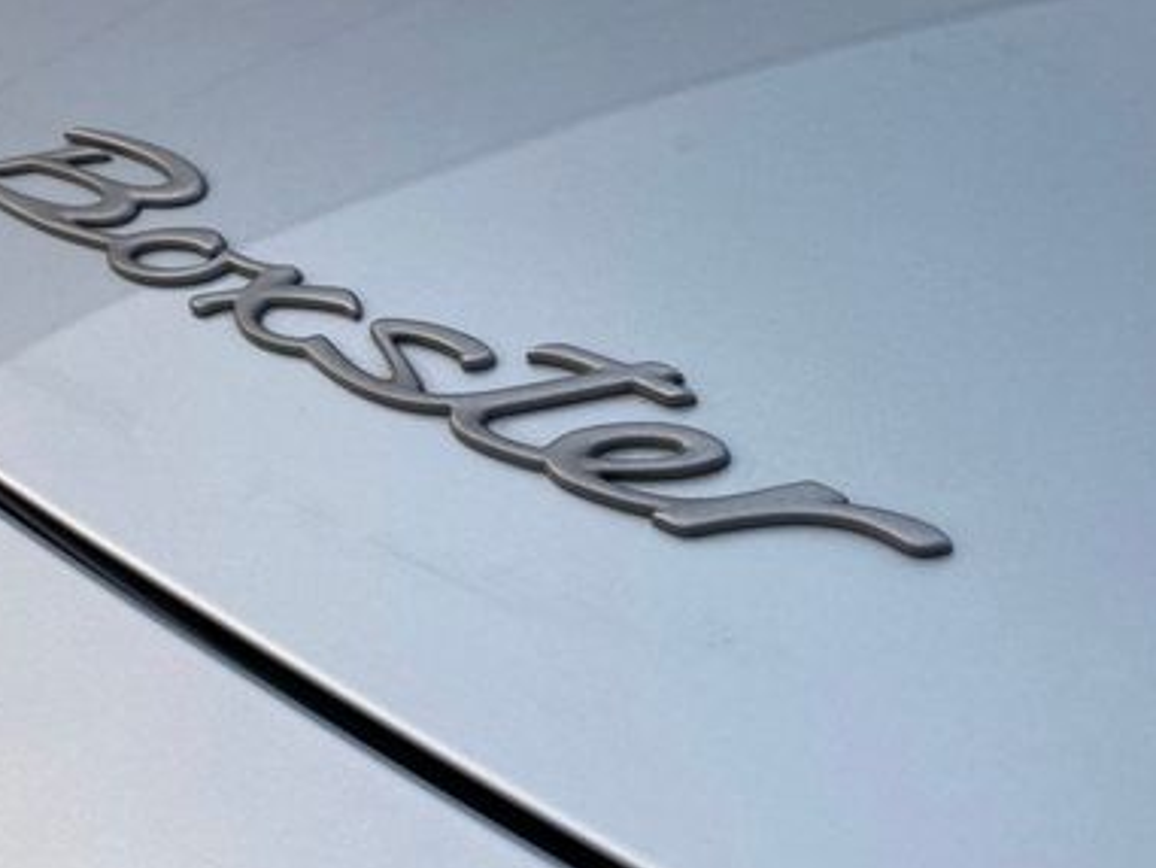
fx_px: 1570
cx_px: 416
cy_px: 382
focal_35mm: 47
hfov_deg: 40.1
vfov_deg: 30.9
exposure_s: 1/545
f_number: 1.8
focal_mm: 3.99
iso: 20
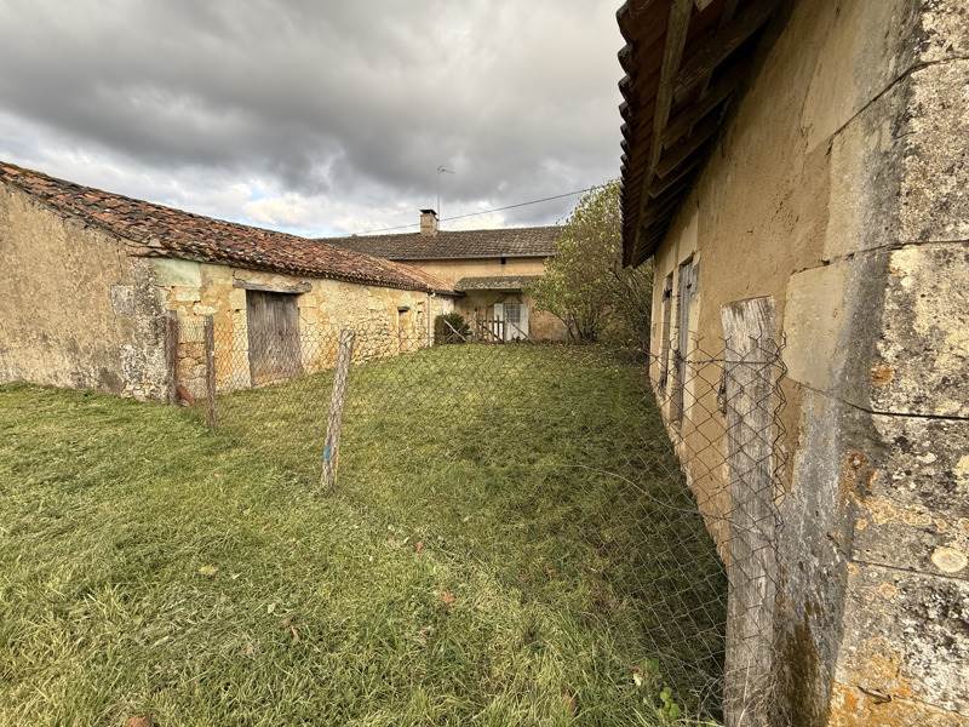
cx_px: 484
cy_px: 364
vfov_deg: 85.7
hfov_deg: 102.1
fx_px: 392
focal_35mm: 14
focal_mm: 2.22
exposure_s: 1/335
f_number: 2.2
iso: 64
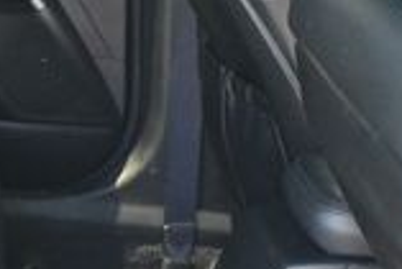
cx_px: -348
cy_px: 174
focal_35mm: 119
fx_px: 1330
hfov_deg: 14.8
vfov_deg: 11.5
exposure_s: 1/125
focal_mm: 19.5
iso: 2000
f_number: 3.8
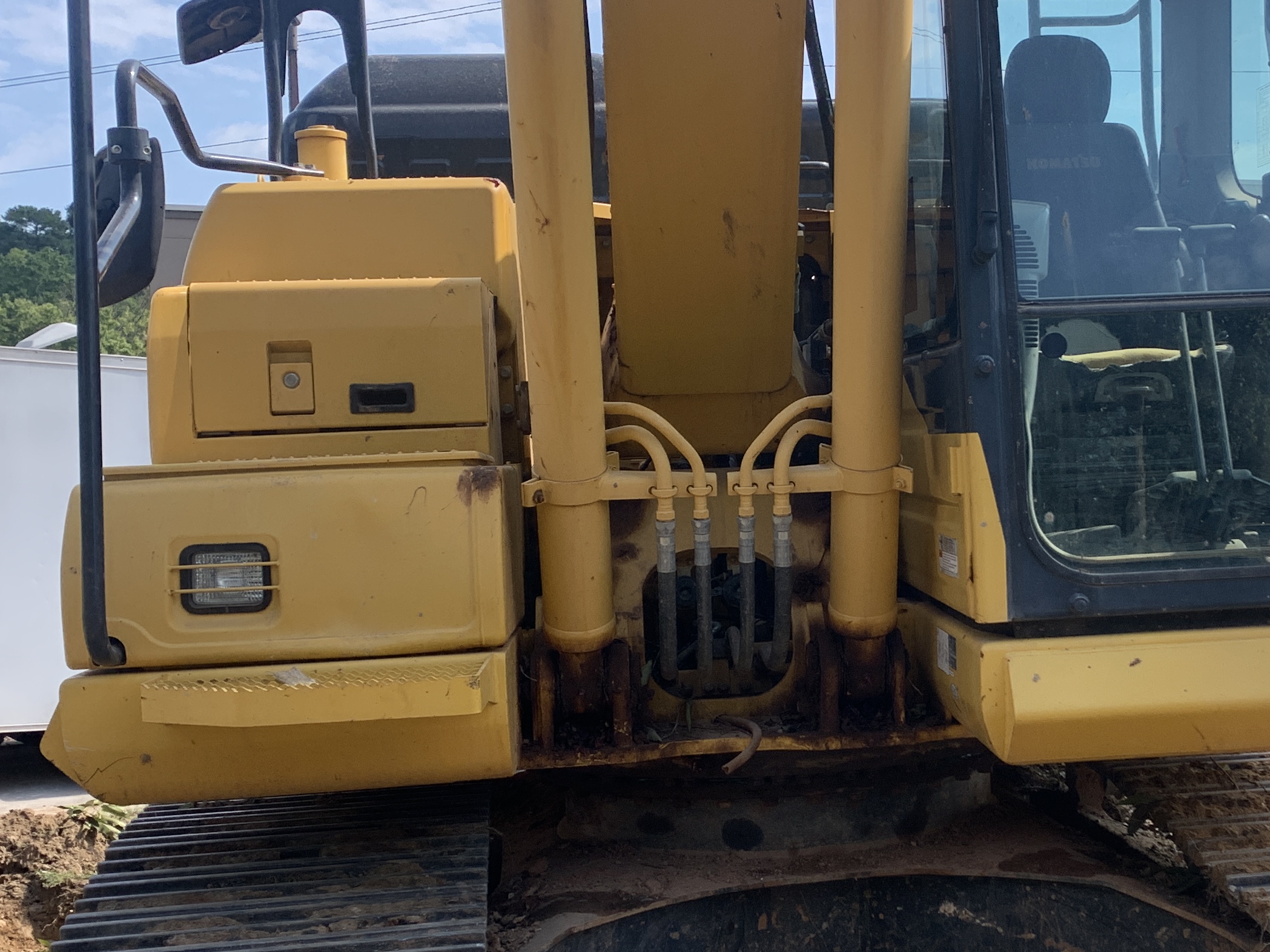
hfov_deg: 37.4
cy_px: 546
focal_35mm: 50
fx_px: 1834
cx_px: 920
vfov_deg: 29.1
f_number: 1.8
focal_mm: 4.25
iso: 25
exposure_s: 1/1021
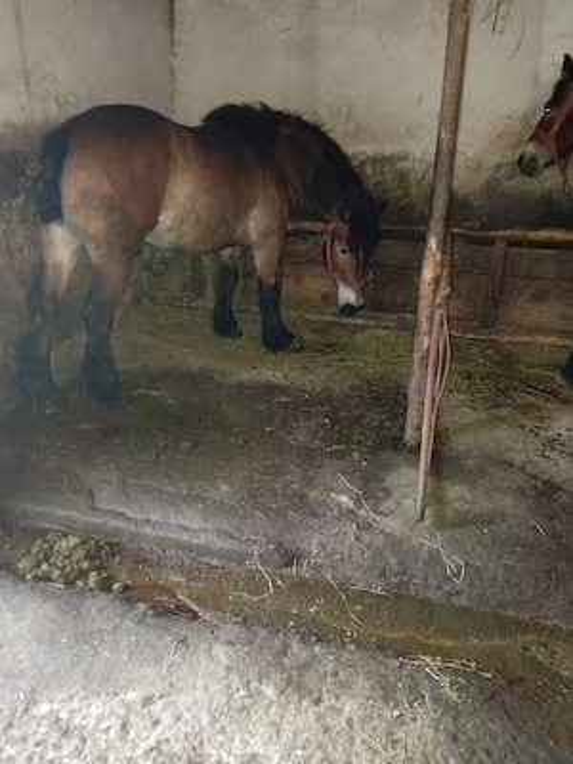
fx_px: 596
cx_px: 286
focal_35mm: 27
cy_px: 382
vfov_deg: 65.3
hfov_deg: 51.4
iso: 4518
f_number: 1.8
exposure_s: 1/12.5
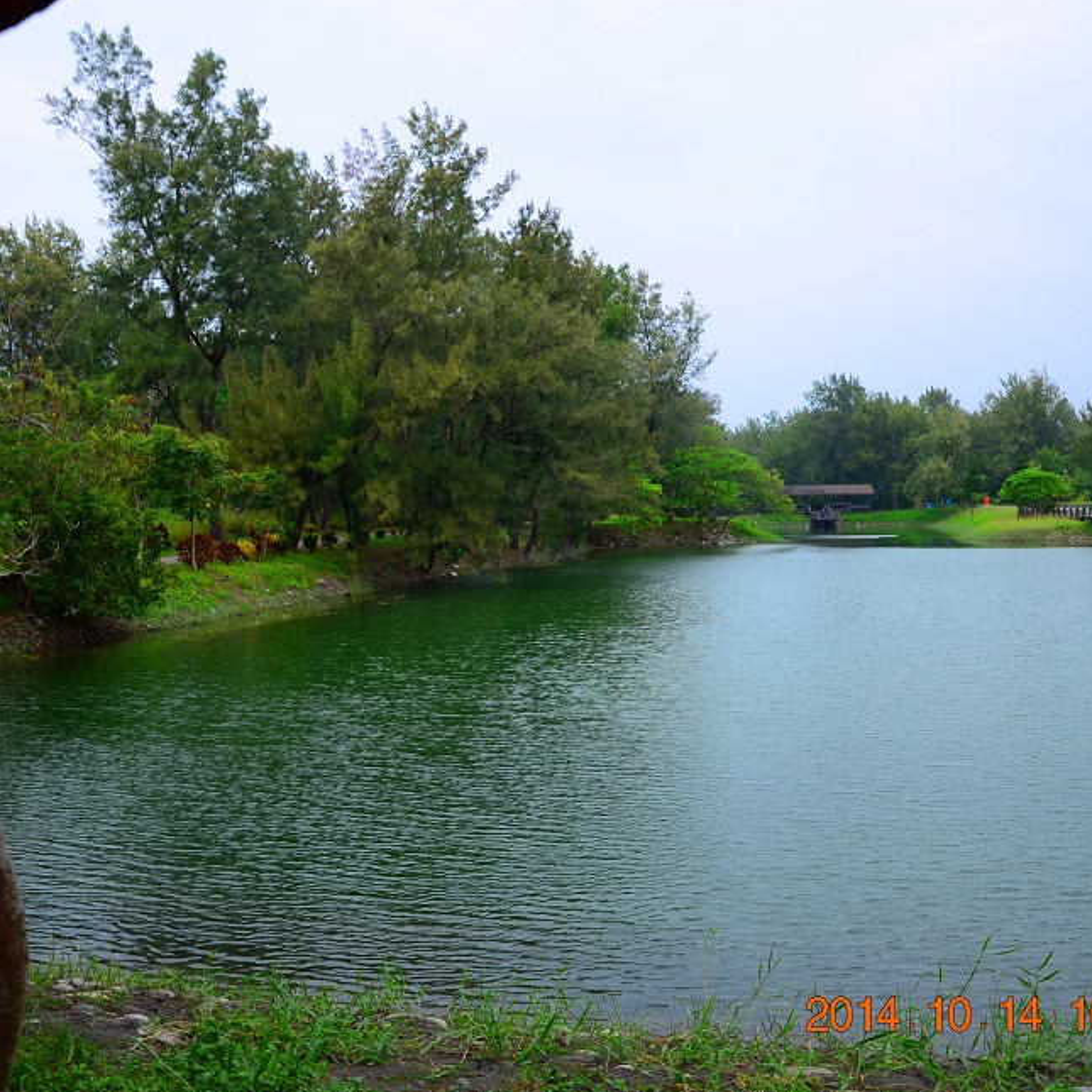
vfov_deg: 47.2
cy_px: 546
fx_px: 1249
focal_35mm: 35
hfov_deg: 47.2
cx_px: 508
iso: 100
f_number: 3.5
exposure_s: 1/40
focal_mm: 18
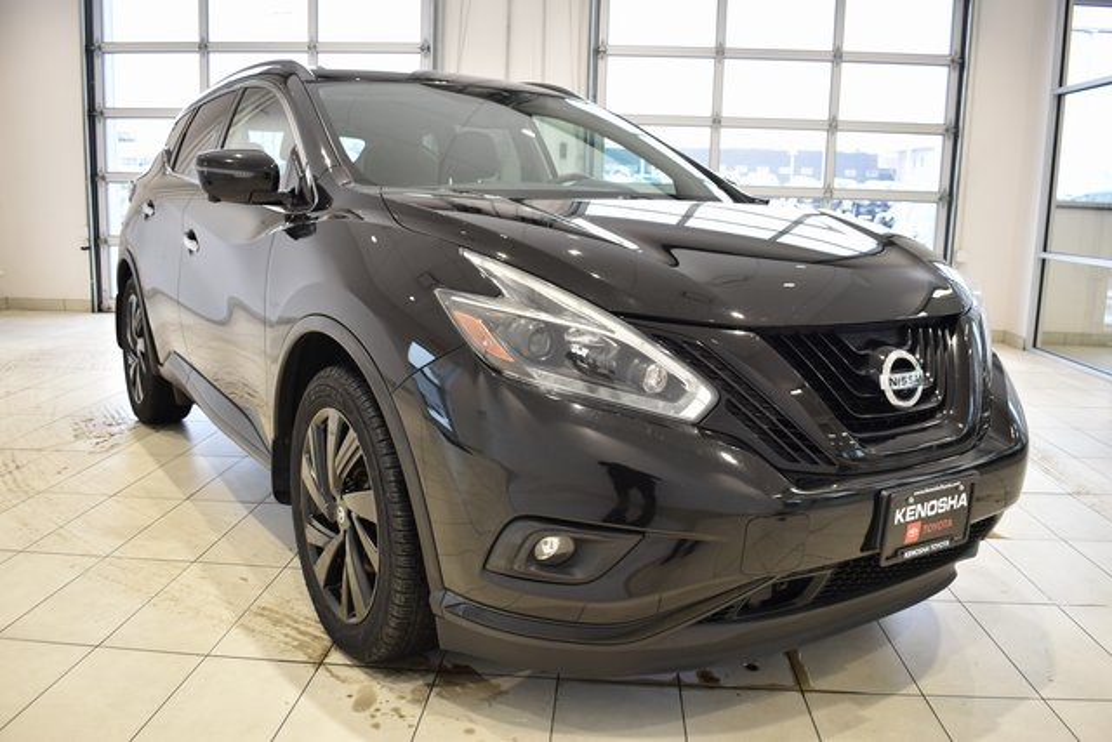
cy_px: 371
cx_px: 556
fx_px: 927
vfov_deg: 43.6
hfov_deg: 61.9
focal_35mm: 30
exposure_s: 1/30
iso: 250
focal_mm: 20
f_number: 3.8
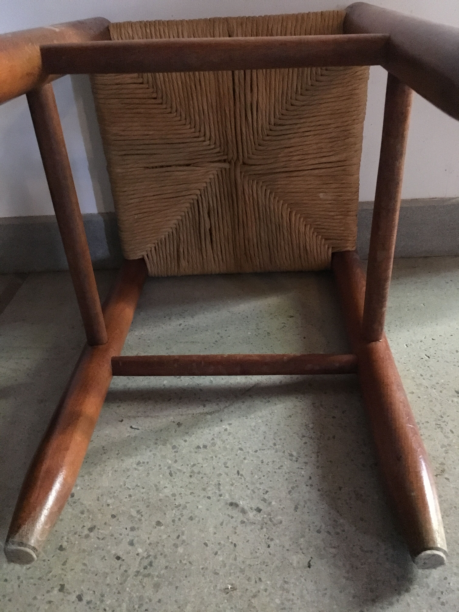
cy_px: 306
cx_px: 230
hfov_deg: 48.2
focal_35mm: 29
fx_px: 513
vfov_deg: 61.7
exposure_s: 1/17
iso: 1000
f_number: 2.2
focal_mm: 4.15
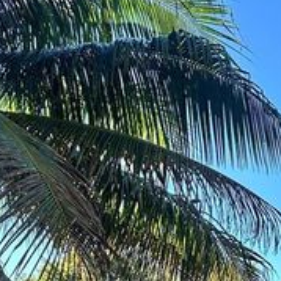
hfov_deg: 20.2
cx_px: 356
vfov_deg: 19.1
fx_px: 726
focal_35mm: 79
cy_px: 429
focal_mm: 6.86
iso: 80
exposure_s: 1/2469
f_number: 1.78
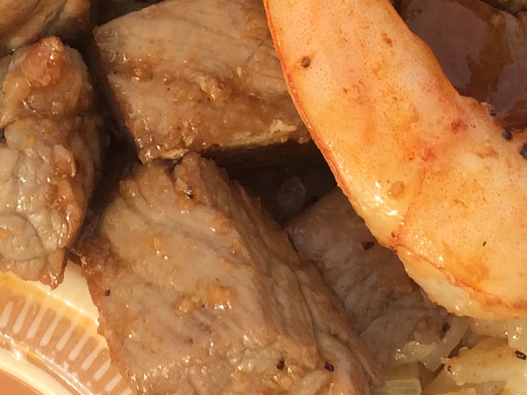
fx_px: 1949
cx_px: -1
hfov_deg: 15.1
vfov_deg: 11.2
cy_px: -178
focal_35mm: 128
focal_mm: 4.15
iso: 32
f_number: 2.2
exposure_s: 1/1109
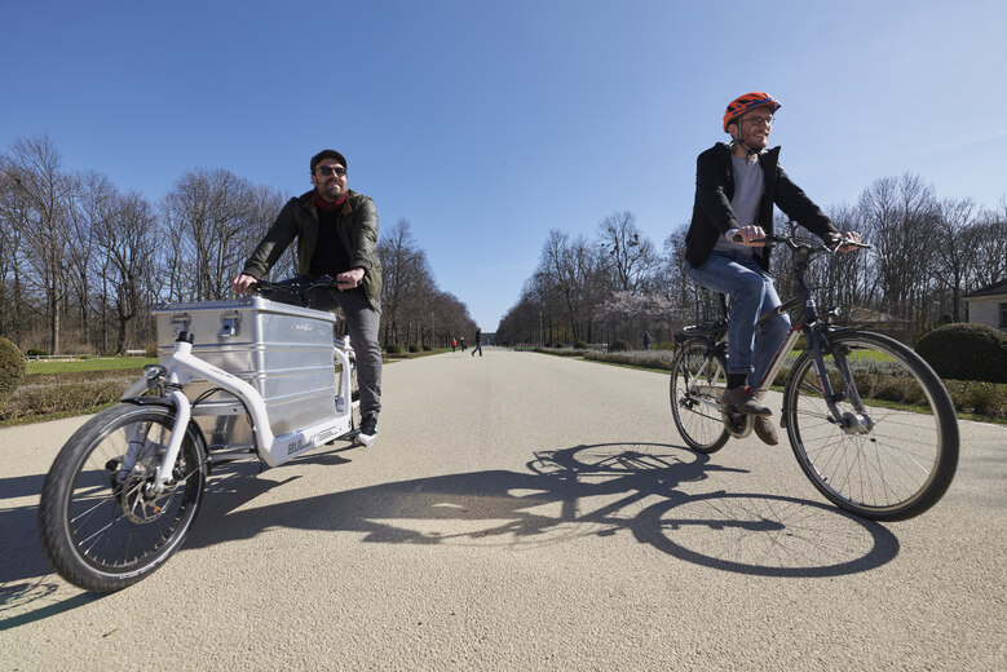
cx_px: 504
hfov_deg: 96.7
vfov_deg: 73.8
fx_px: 448
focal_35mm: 16
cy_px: 336
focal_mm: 16
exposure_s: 1/500
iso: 100
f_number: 6.3
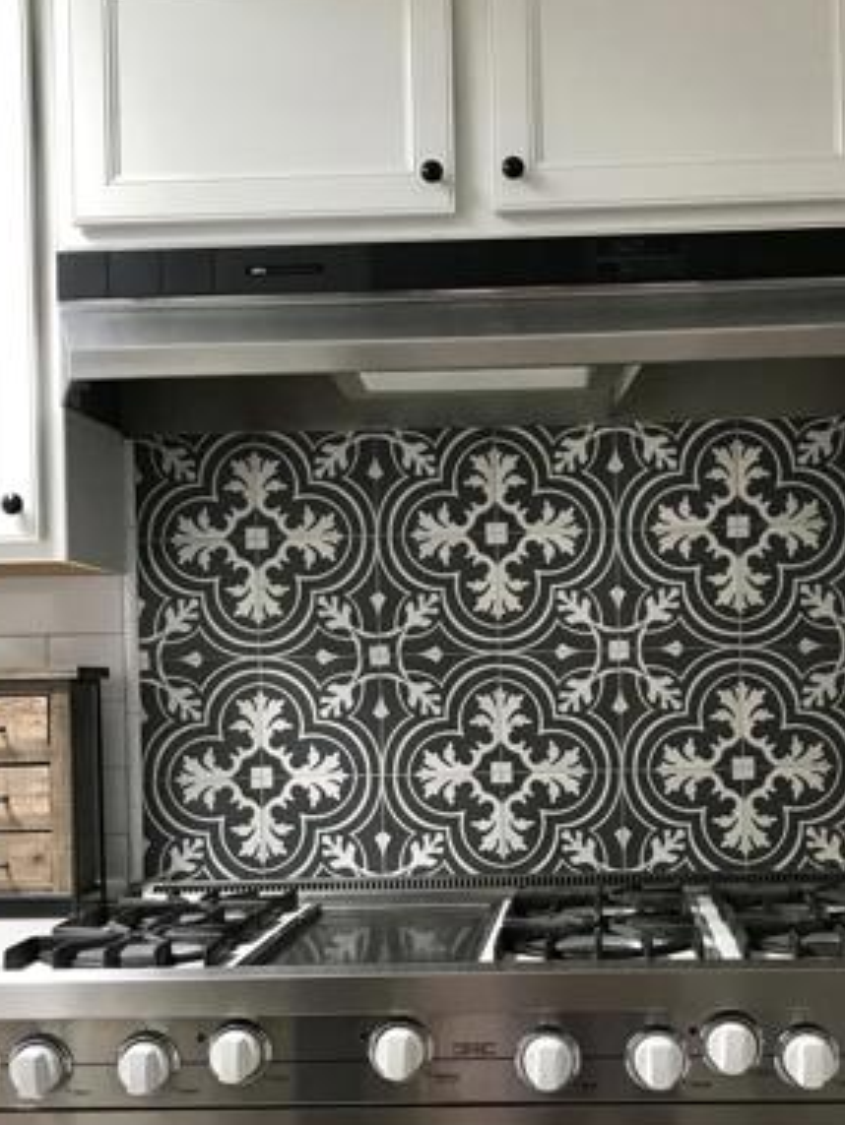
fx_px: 1529
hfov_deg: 30.8
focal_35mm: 47
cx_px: 526
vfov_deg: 40.2
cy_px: 691
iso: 32
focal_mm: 3.99
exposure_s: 1/30
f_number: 1.8
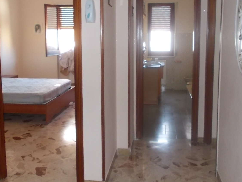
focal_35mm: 40
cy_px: 65
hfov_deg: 46.8
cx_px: 124
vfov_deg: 35.7
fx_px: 280
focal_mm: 4
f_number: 2.7
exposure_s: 1/25
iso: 200
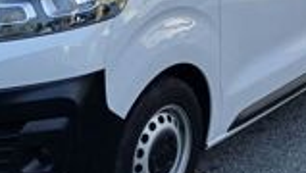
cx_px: 146
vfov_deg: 14.7
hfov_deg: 25.9
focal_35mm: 82
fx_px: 666
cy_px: 23
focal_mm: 4.65
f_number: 1.8
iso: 50
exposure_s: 1/431
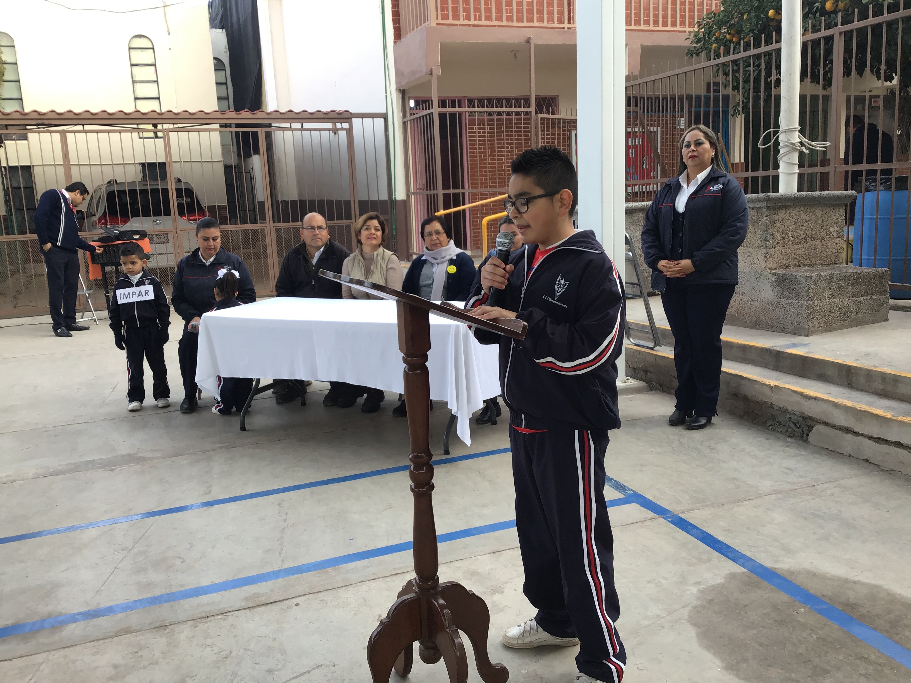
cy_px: 342
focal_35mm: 31
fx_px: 816
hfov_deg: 58.4
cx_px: 456
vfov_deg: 45.4
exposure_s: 1/120
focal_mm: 3.3
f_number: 2.4
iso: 25
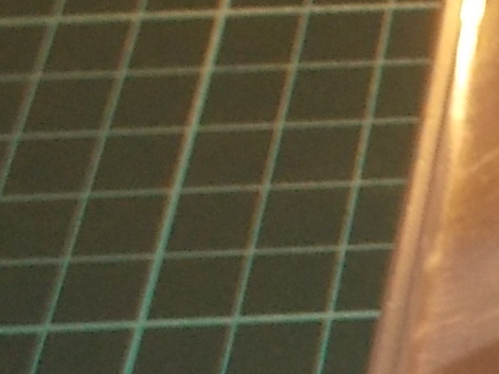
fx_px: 2018
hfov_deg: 12.1
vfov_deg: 10.4
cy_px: 486
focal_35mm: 140
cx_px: 1074
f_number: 3.3
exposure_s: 1/30
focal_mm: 4.1
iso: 200
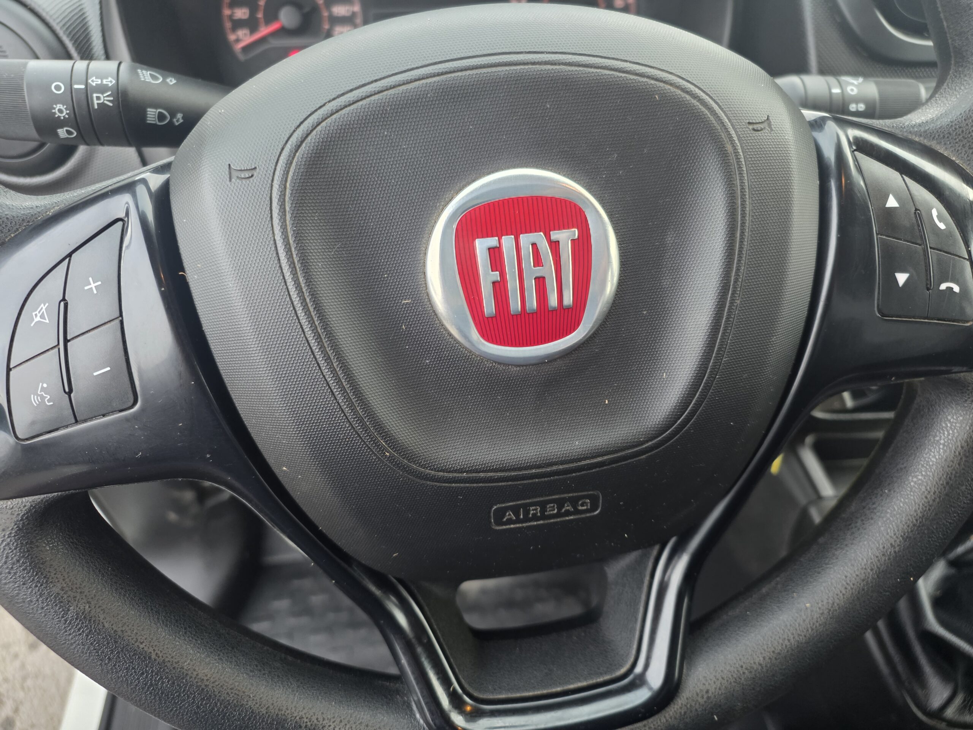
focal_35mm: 23
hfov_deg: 73.9
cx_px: 486
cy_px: 365
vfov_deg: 58.9
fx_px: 646
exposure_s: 1/100
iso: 400
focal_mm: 6.25
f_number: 1.7
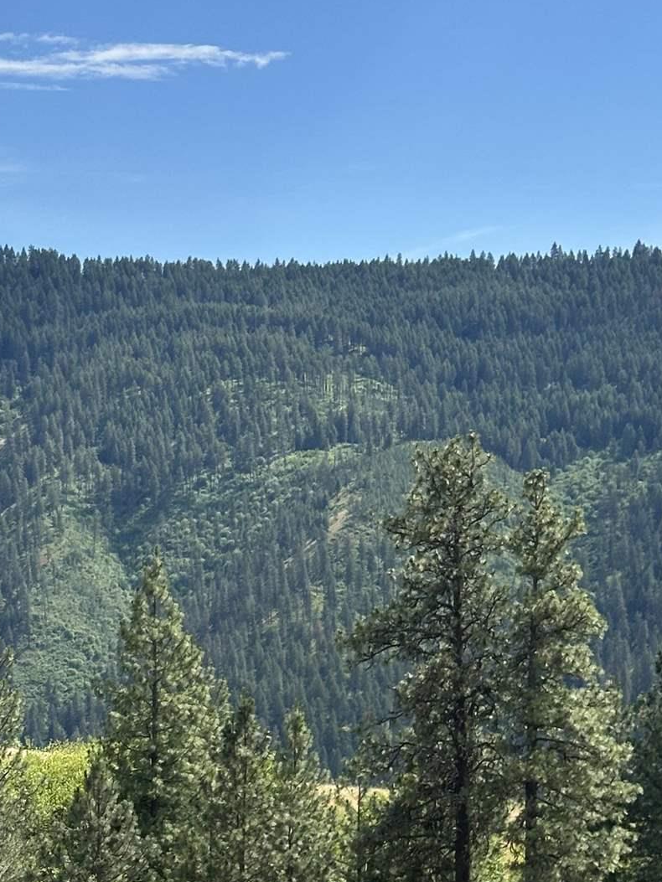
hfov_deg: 13.9
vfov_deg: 18.4
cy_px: 827
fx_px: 2677
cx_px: 0
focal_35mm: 105
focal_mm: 6.86
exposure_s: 1/3472
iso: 64
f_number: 1.78
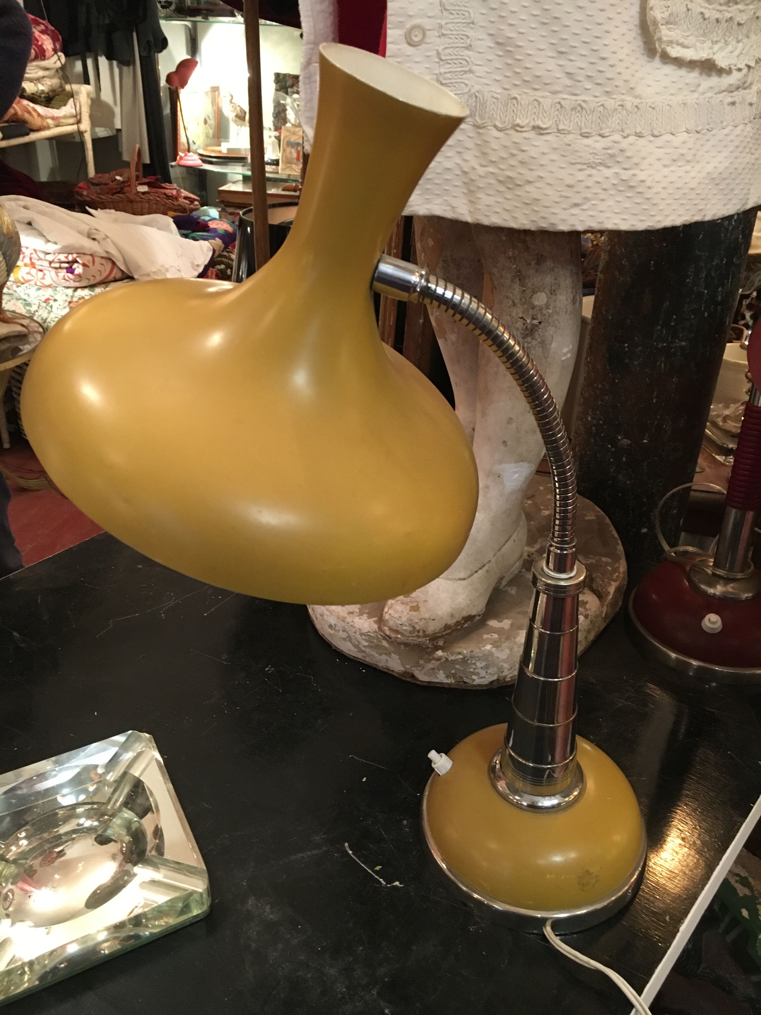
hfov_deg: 48.2
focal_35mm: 29
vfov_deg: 61.7
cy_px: 508
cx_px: 380
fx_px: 850
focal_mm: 4.15
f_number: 2.2
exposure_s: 1/17
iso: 200
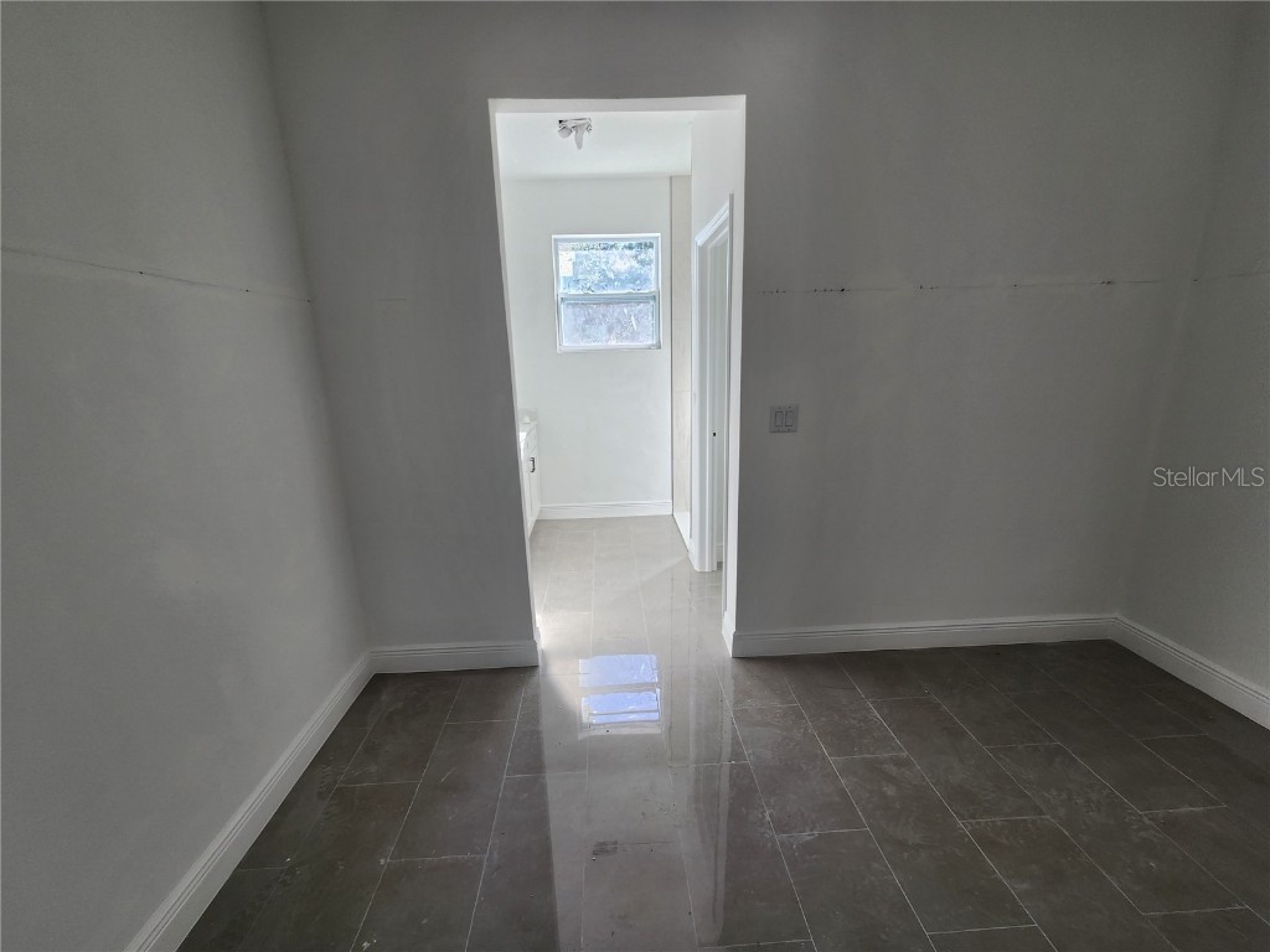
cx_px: 635
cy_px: 476
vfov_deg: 89.9
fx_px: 477
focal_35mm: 13
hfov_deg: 106.2
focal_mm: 2.2
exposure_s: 1/120
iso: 64
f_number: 2.2
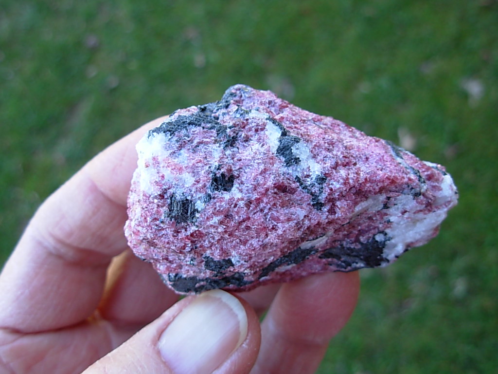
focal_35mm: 38
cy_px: 187
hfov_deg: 49.0
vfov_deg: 37.7
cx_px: 249
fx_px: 547
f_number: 2.9
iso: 50
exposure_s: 1/62.2
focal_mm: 6.3
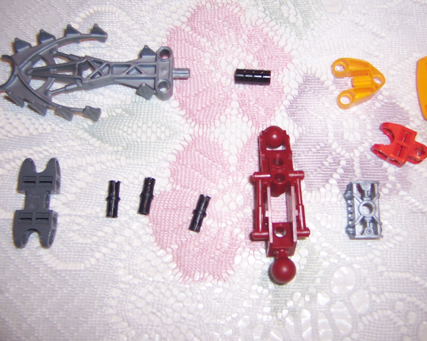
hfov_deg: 46.8
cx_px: 228
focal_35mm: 39
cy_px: 155
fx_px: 493
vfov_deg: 38.2
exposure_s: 1/30
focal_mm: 5.5
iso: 140
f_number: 2.8
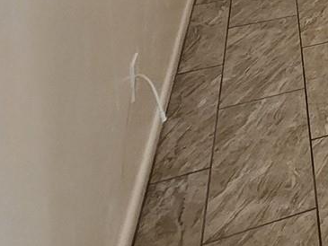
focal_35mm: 57
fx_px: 540
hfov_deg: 23.9
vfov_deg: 17.6
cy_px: -256
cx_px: 530
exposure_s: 1/40
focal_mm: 2.2
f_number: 2.2
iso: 400
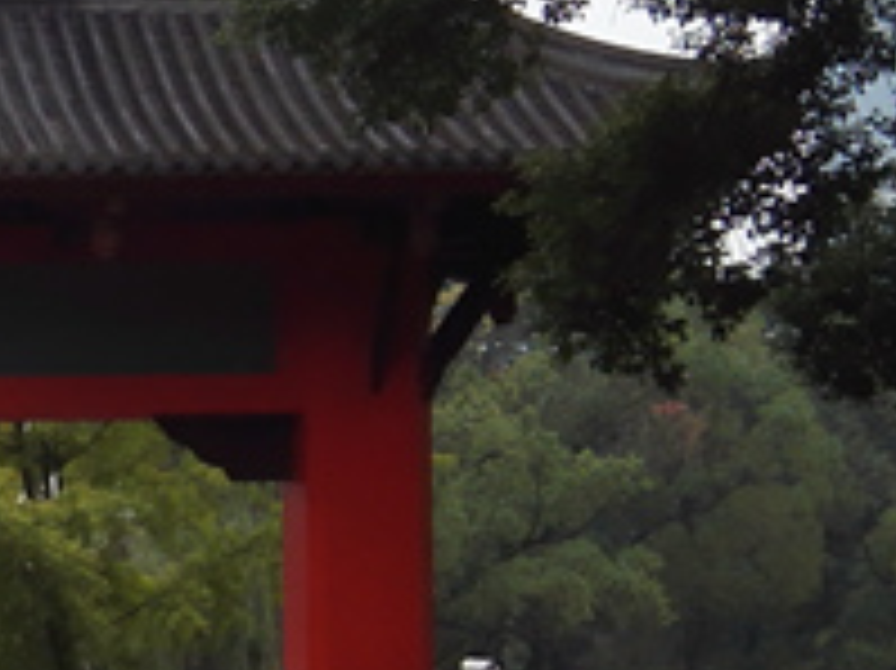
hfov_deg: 12.0
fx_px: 3854
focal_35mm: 149
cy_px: 809
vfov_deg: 9.8
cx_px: -819
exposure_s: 1/510
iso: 100
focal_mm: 3.8
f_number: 2
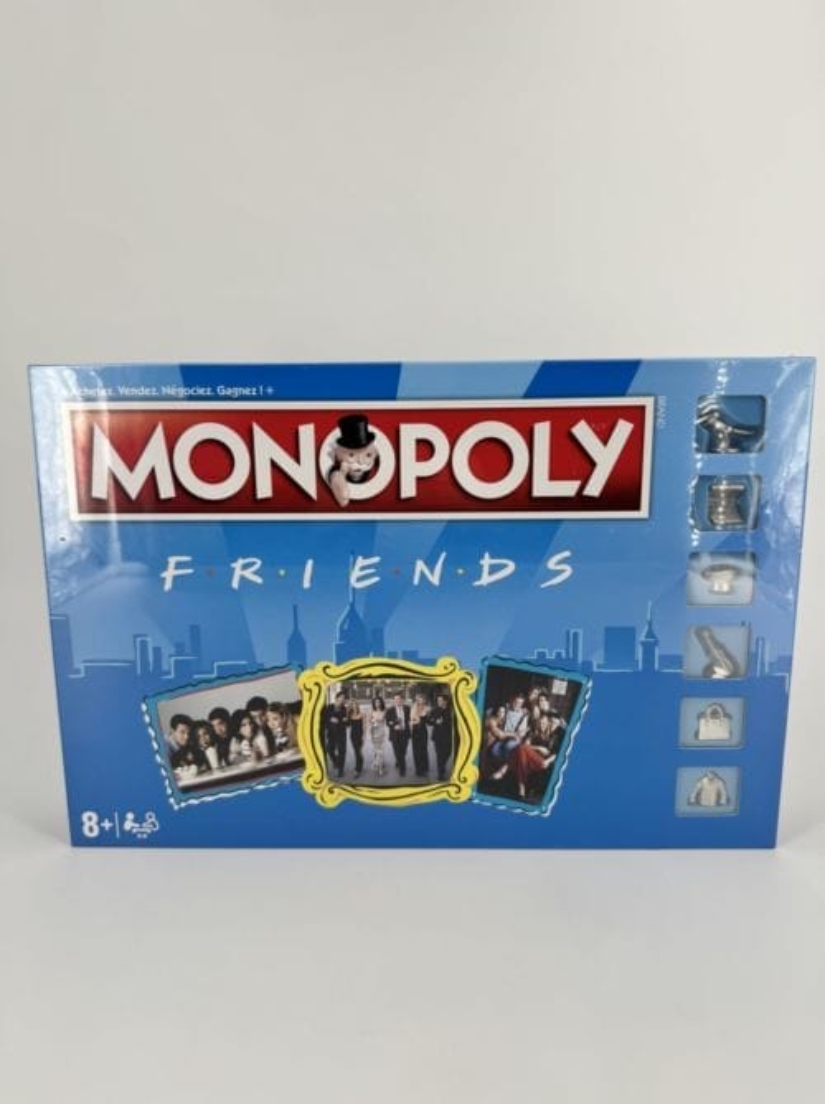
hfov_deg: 56.7
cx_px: 412
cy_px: 552
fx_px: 764
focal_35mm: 24
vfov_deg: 71.7
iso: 80
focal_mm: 6.76
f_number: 1.78
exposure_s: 1/747
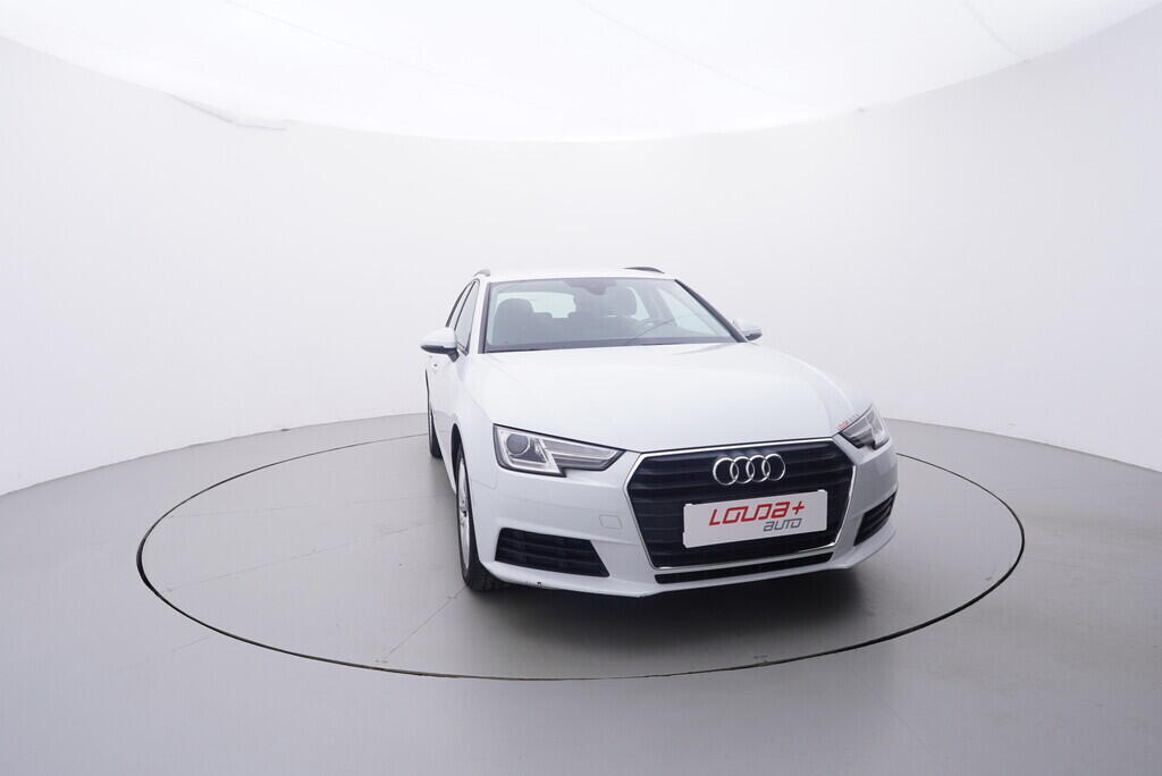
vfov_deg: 56.2
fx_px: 727
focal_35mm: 22
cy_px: 388
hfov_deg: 77.3
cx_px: 581
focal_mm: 15
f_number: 5
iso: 200
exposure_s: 1/80
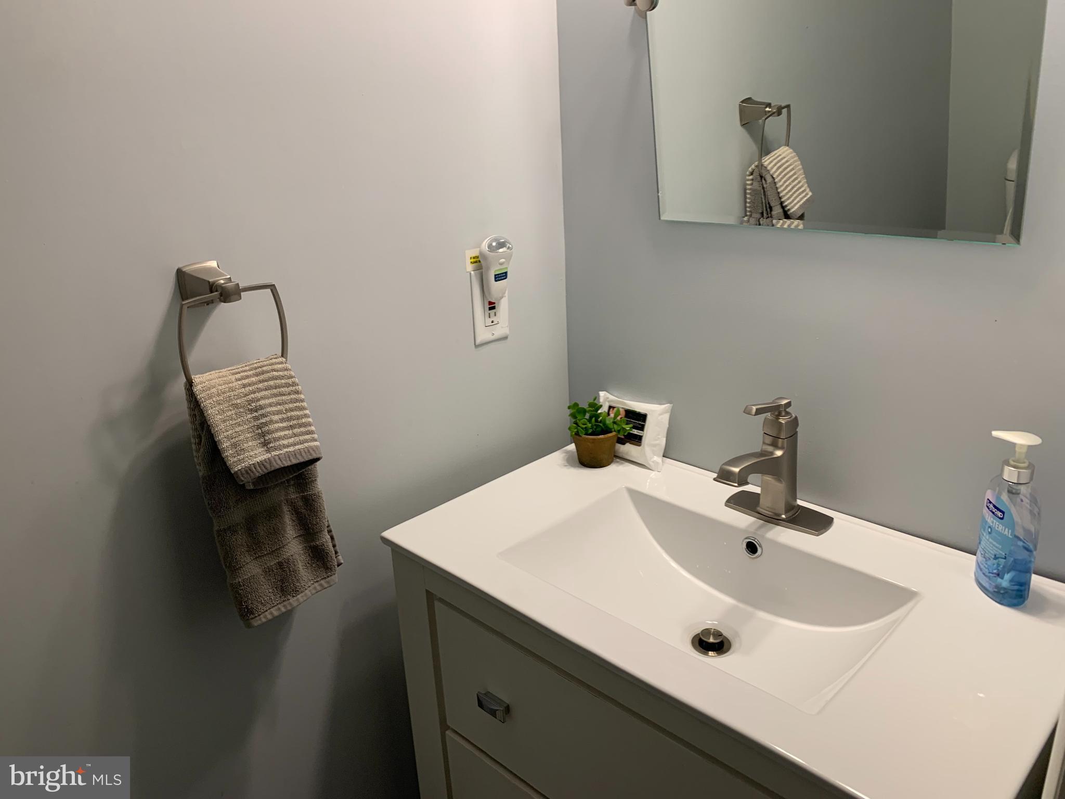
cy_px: 400
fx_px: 800
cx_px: 532
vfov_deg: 53.1
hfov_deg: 67.3
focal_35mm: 26
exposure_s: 1/60
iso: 50
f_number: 1.8
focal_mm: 4.25
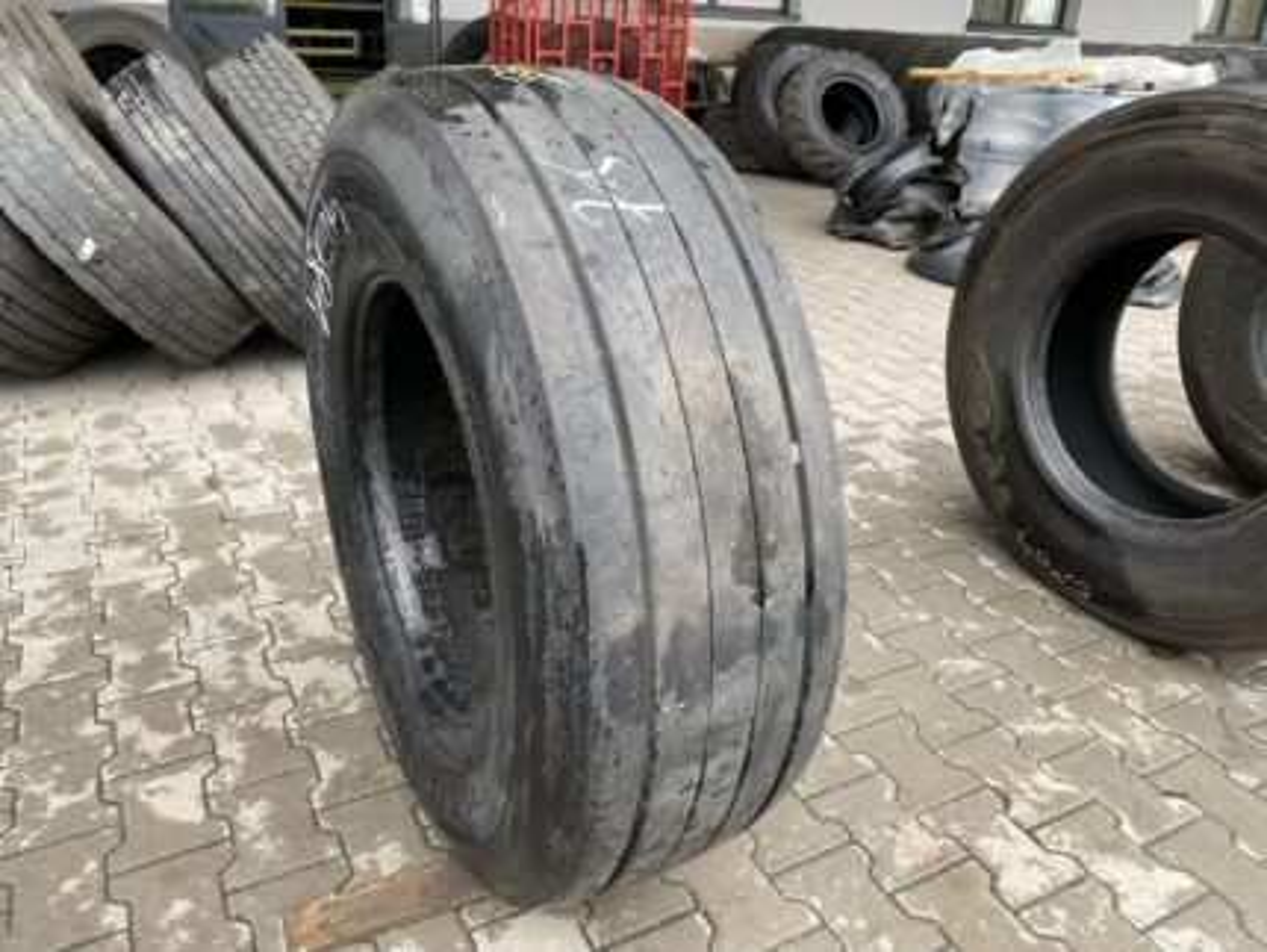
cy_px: 476
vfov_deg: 53.1
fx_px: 952
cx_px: 634
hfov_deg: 67.3
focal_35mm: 26
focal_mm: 4.25
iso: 125
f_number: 1.8
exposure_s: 1/110
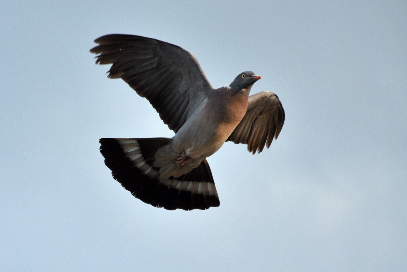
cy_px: 136
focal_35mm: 210
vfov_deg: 6.5
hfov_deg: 9.8
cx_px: 204
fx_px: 2374
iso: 400
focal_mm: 140
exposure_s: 1/1600
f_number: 5.6
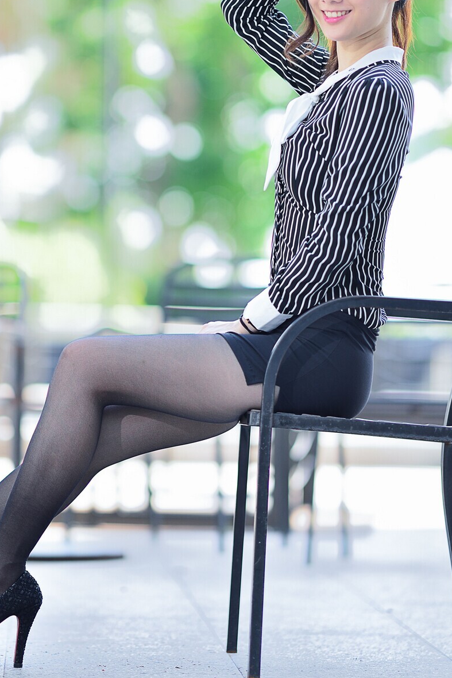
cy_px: 217
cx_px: 141
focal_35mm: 178
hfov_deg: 7.7
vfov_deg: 11.5
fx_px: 3351
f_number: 1.4
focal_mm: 105
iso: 100
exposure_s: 1/640
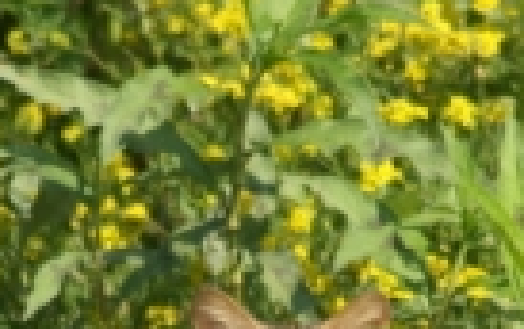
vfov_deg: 0.7
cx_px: 168
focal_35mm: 1993
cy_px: 440
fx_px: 28496
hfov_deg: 1.1
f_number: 6.3
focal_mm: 400
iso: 100
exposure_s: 1/400
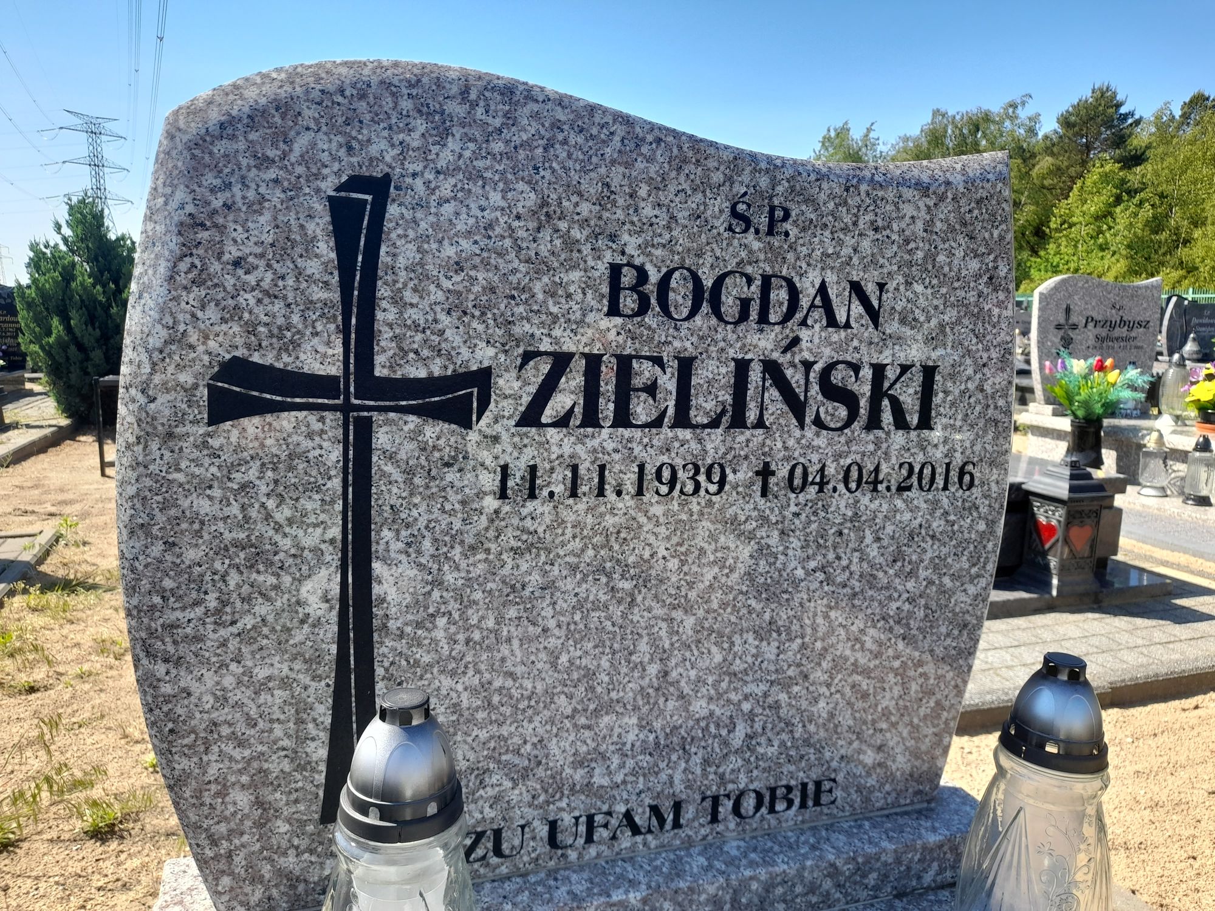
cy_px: 456
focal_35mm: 25
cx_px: 608
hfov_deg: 69.4
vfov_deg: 54.9
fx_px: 877
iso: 20
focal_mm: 4.6
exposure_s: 1/279
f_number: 2
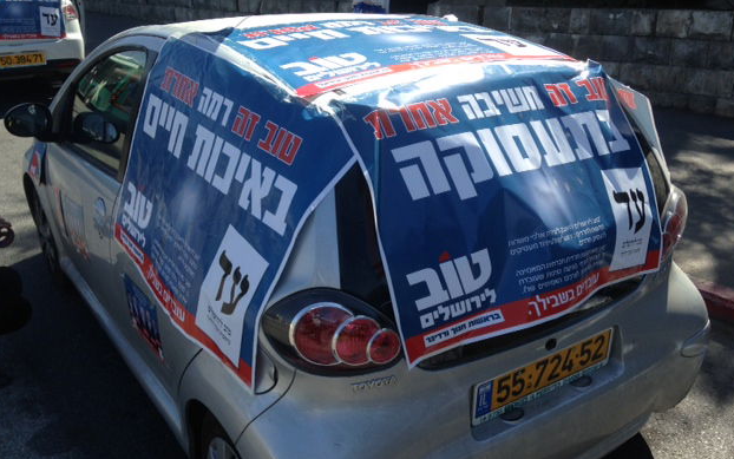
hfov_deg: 54.0
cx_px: 373
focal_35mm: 36
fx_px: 720
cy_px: 235
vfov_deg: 35.3
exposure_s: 1/889
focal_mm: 4.12
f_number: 2.4
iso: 50
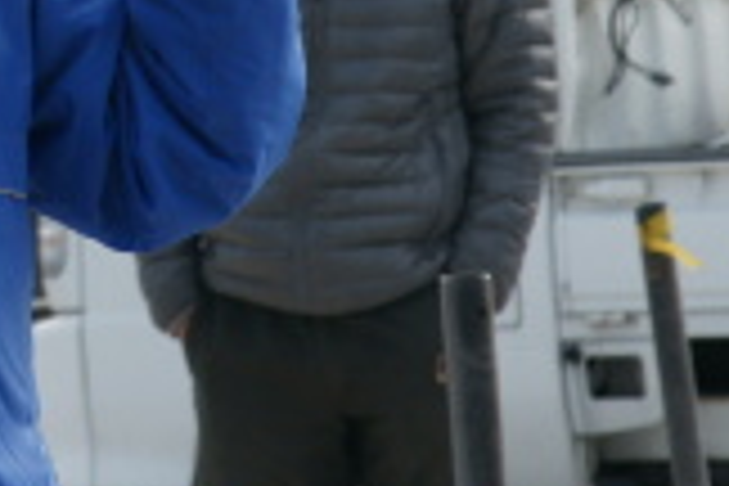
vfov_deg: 3.1
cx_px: -108
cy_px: -284
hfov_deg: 4.6
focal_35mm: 444
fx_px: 8990
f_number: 8
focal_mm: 75
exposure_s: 1/250
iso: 200
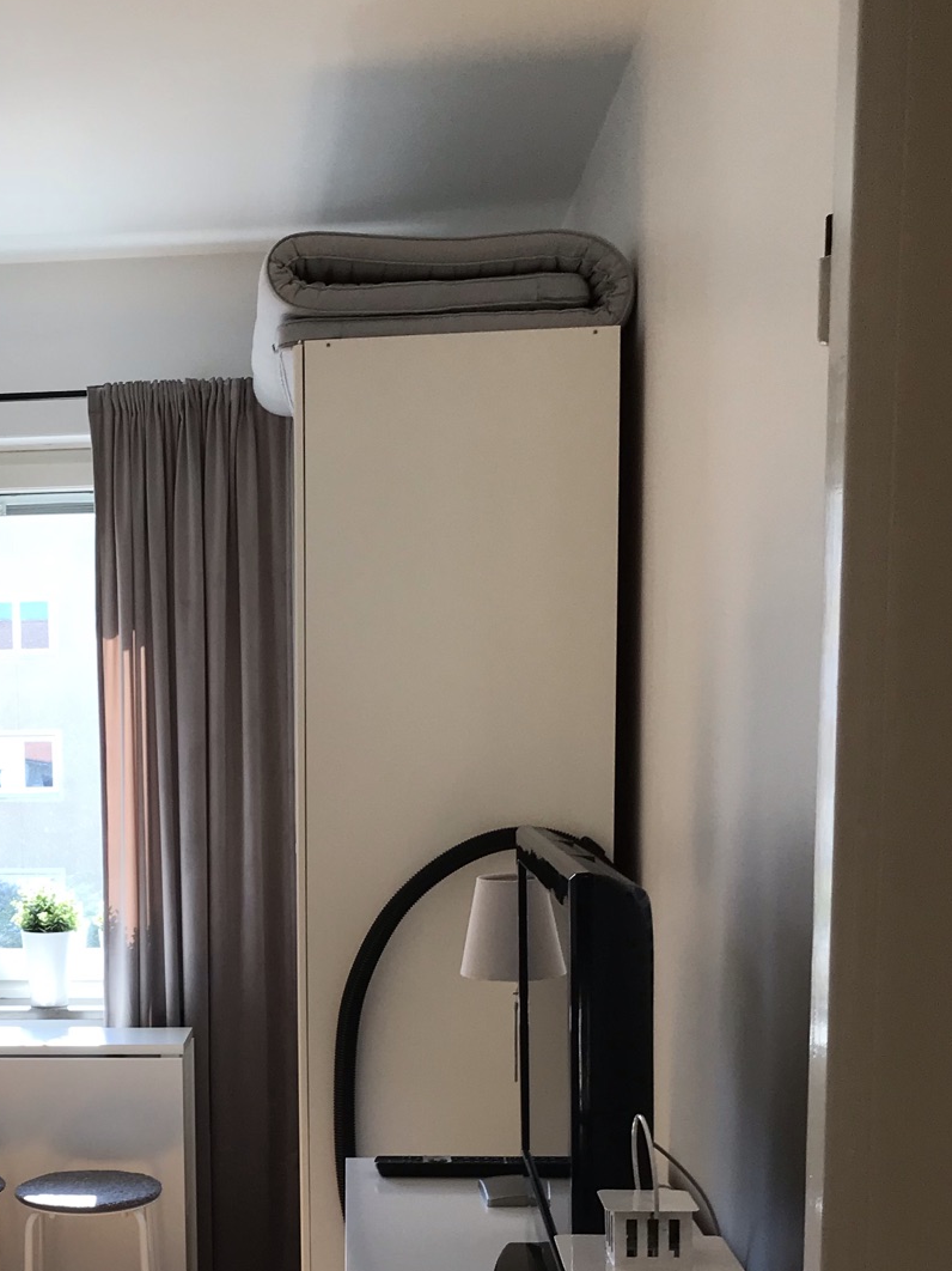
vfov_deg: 34.5
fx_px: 1981
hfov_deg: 26.1
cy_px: 1011
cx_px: 97
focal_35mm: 54
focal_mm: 3.99
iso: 20
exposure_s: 1/159
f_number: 1.8
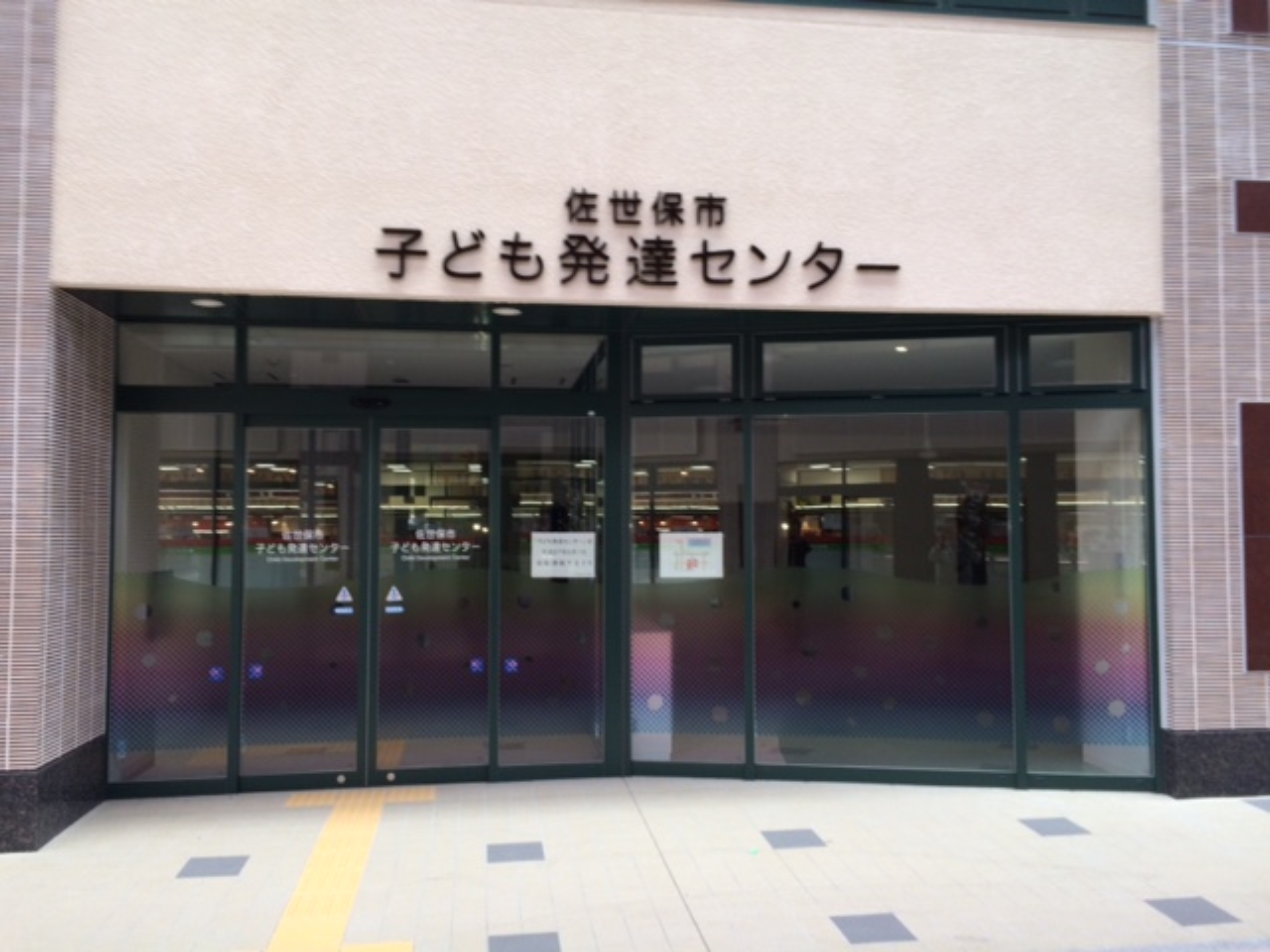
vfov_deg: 48.2
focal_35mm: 29
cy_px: 476
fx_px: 1064
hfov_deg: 61.7
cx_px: 635
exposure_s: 1/33
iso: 32
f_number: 2.2
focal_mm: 4.15
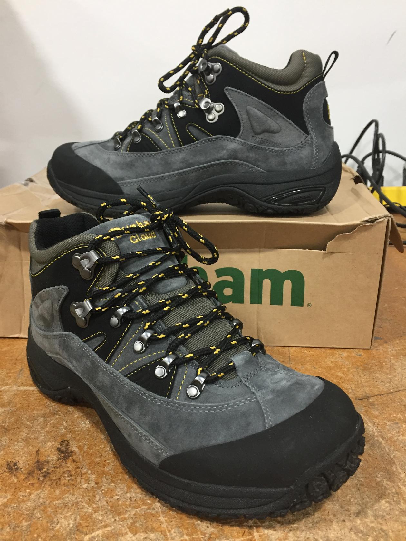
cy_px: 270
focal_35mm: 29
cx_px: 203
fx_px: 454
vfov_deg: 61.7
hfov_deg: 48.2
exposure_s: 1/30
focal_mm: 4.15
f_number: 2.2
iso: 50
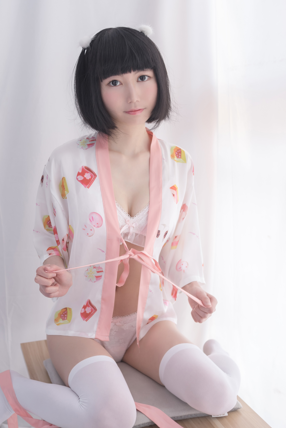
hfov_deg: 29.8
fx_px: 536
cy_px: 198
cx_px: 110
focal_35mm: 45
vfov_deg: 43.6
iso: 160
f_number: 2.8
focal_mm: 35
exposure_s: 1/50
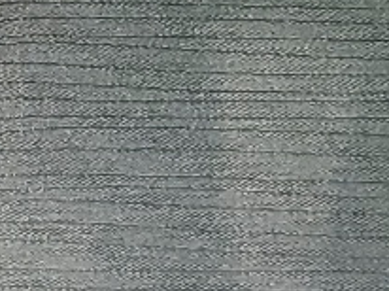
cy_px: -314
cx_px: -576
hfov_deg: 8.8
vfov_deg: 7.1
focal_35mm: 202
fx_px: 2267
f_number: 1.5
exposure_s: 1/60.2
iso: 57
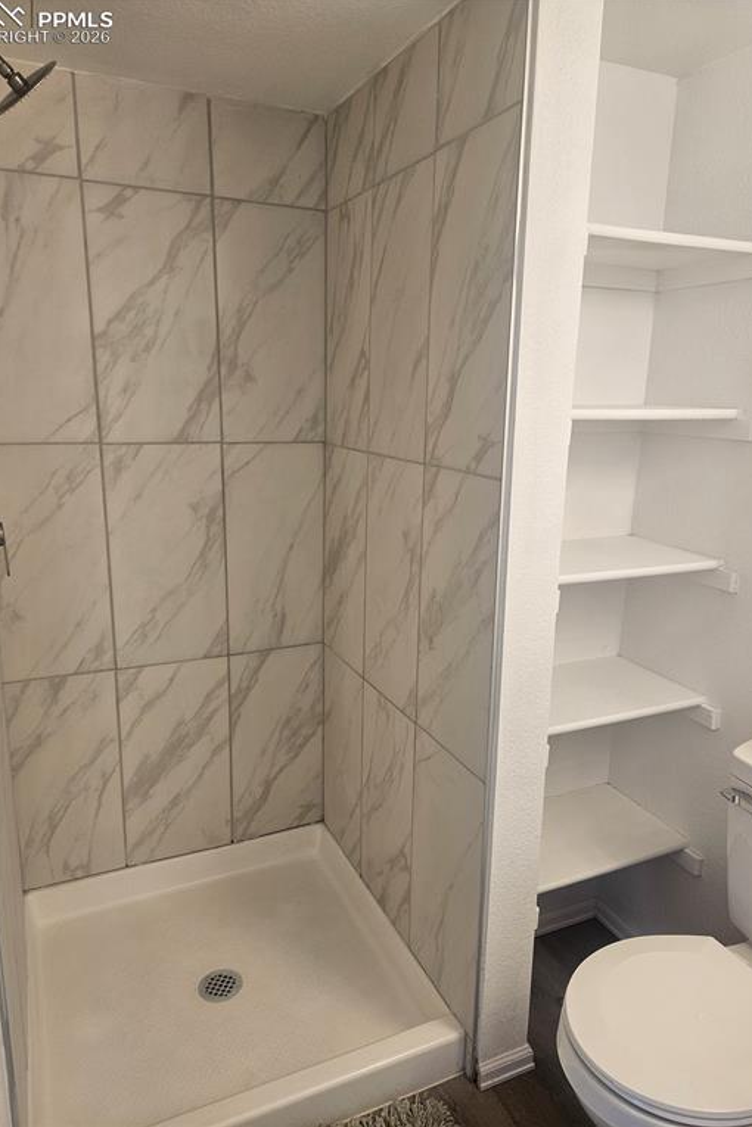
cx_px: 371
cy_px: 563
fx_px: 752
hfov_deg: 53.1
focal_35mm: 24
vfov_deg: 73.7
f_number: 1.8
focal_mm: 5.4
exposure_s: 1/120
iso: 50
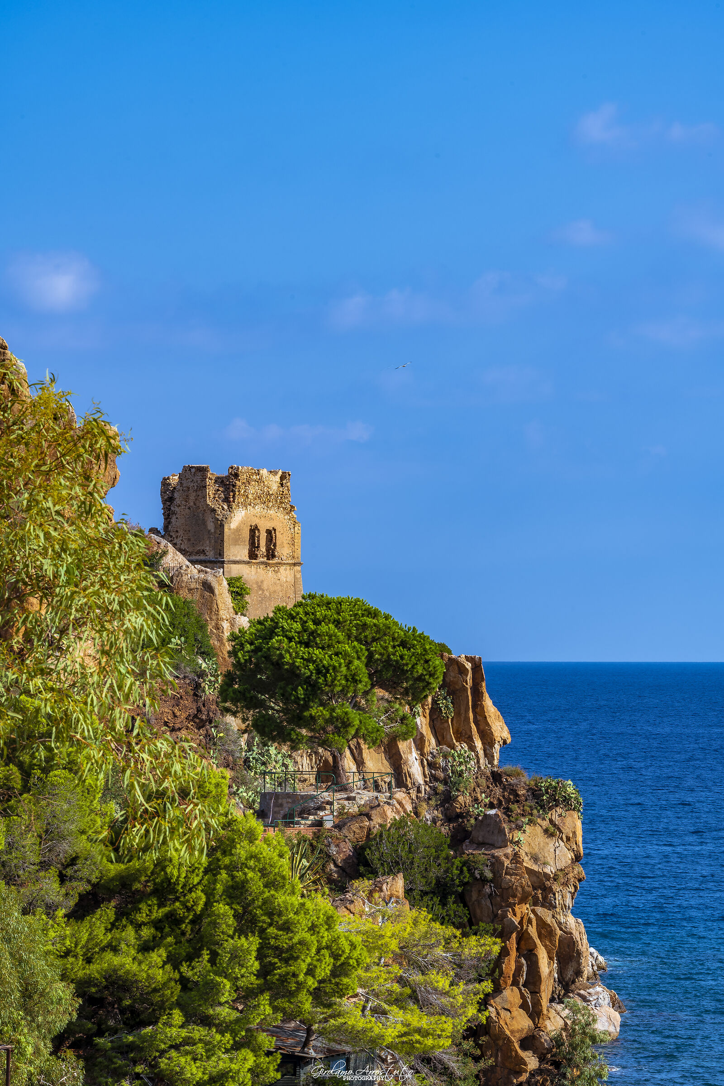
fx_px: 4374
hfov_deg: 9.5
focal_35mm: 145
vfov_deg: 14.2
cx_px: 362
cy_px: 543
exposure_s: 1/125
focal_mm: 145
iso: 64
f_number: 16
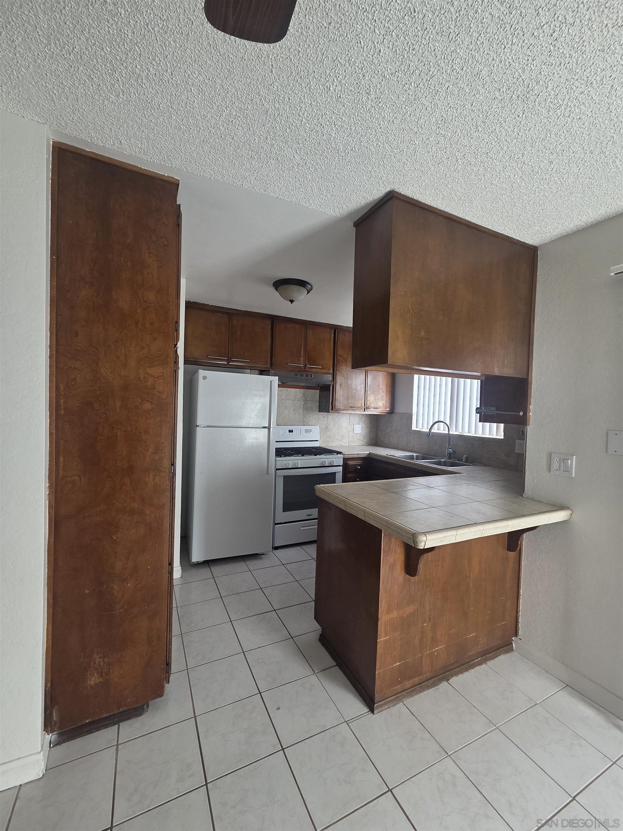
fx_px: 312
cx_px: 312
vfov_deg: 106.2
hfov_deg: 89.9
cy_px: 416
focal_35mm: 13
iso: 80
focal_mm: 2.2
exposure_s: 1/120
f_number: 2.2
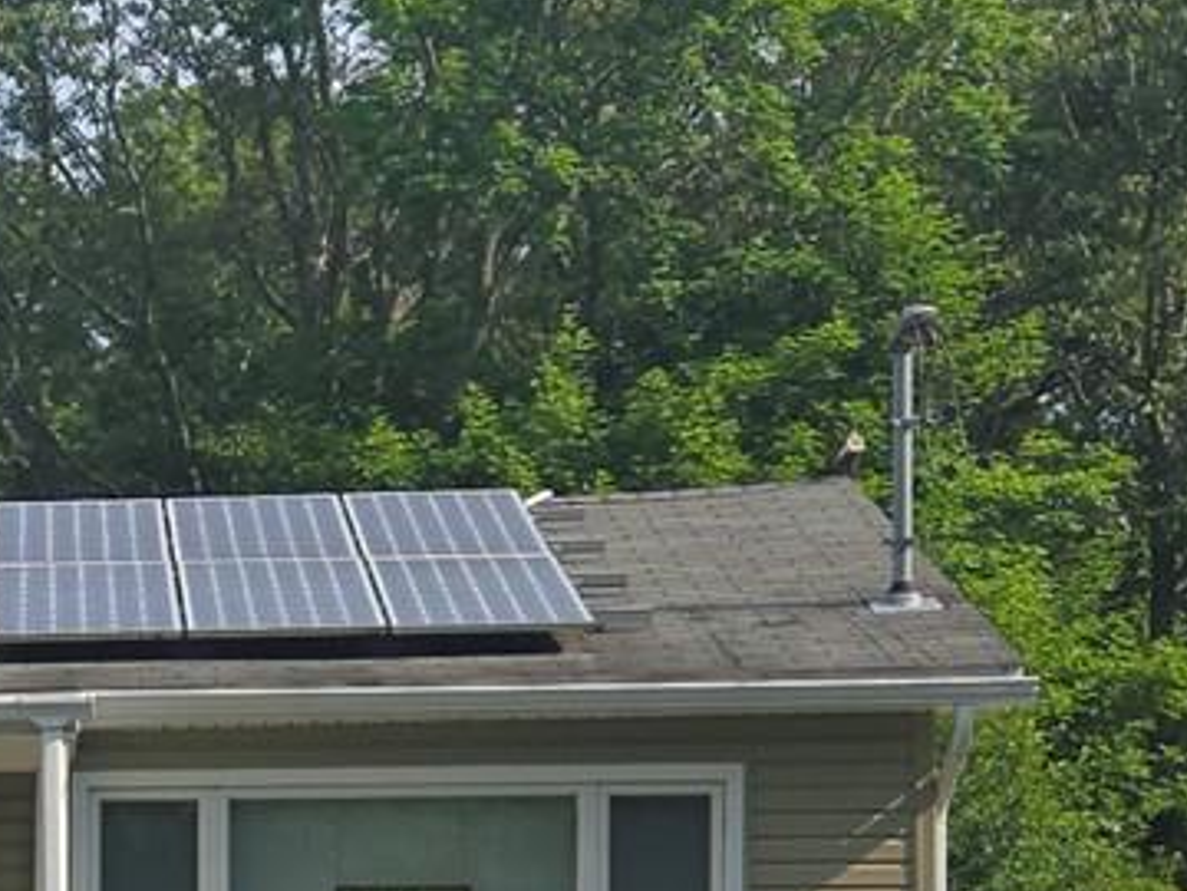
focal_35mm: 131
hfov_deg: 14.2
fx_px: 4492
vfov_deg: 11.1
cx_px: -524
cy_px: 1089
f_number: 1.8
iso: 25
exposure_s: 1/1399
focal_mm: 5.4
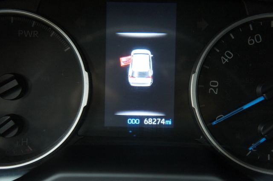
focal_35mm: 50
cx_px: 136
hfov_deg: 40.0
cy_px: 90
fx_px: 375
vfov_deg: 27.2
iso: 1600
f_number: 4.5
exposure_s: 1/13
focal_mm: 33
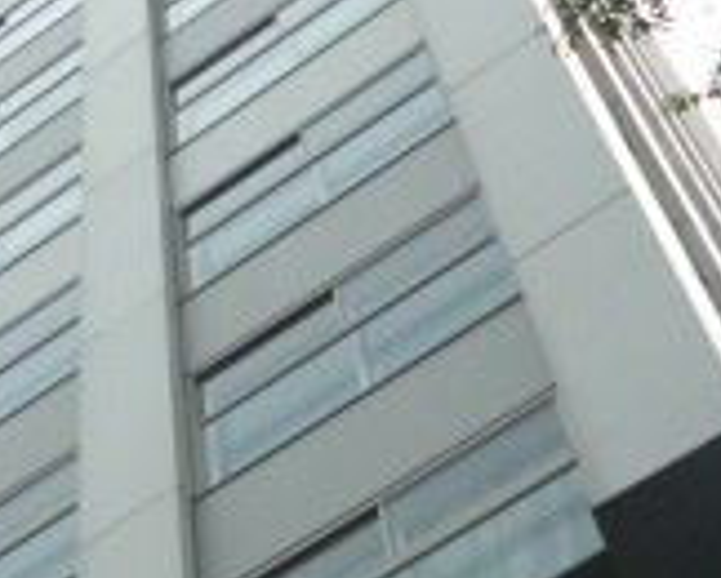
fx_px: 2307
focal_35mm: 108
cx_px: -13
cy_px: 342
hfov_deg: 17.3
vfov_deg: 14.3
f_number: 9
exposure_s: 1/640
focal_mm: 5
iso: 400
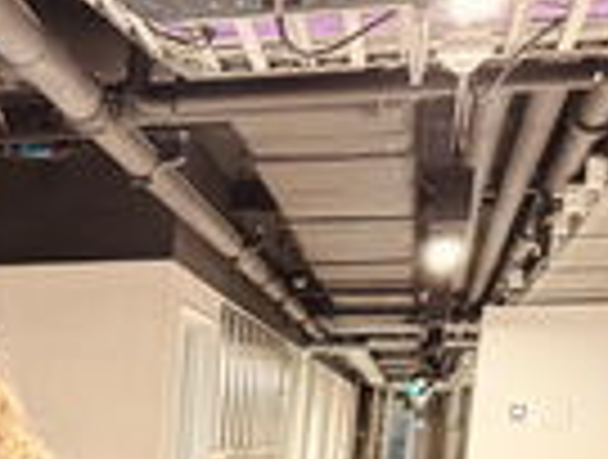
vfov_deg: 13.6
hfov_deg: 17.1
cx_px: -378
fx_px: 1761
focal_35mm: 100
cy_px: 774
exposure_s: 1/50
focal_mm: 6.76
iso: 640
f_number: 1.78
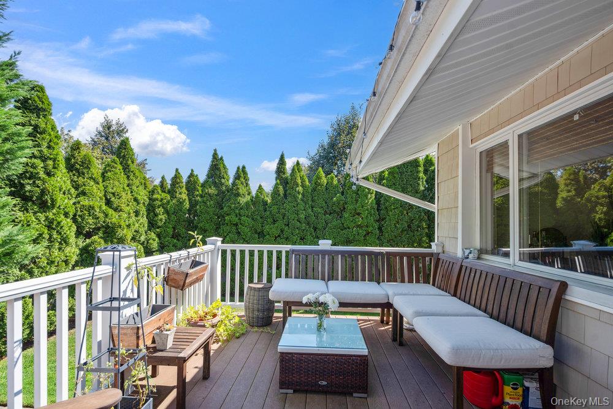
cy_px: 204
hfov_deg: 96.7
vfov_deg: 73.8
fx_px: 272
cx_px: 306
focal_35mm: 16
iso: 50
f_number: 5.6
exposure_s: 1/125
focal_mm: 16
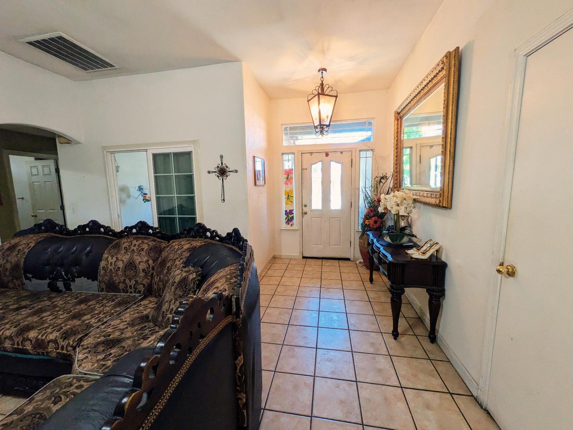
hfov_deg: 102.0
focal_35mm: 14
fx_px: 232
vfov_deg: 85.7
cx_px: 286
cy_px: 215
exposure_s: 1/120
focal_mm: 1.83
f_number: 2.2
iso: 247
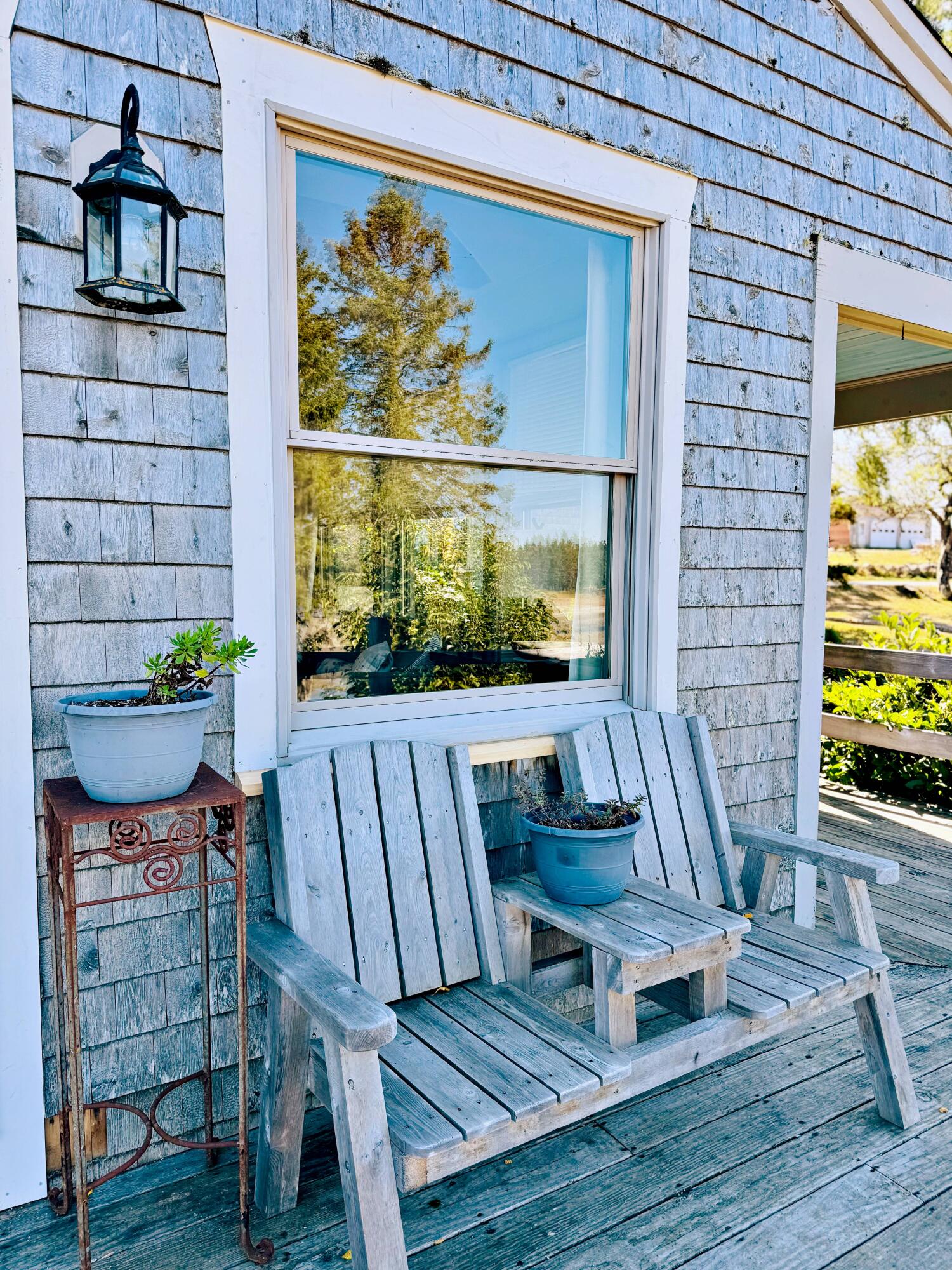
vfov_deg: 71.6
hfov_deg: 56.8
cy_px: 635
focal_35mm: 24
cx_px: 476
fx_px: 880
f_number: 1.78
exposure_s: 1/730
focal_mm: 6.76
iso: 80
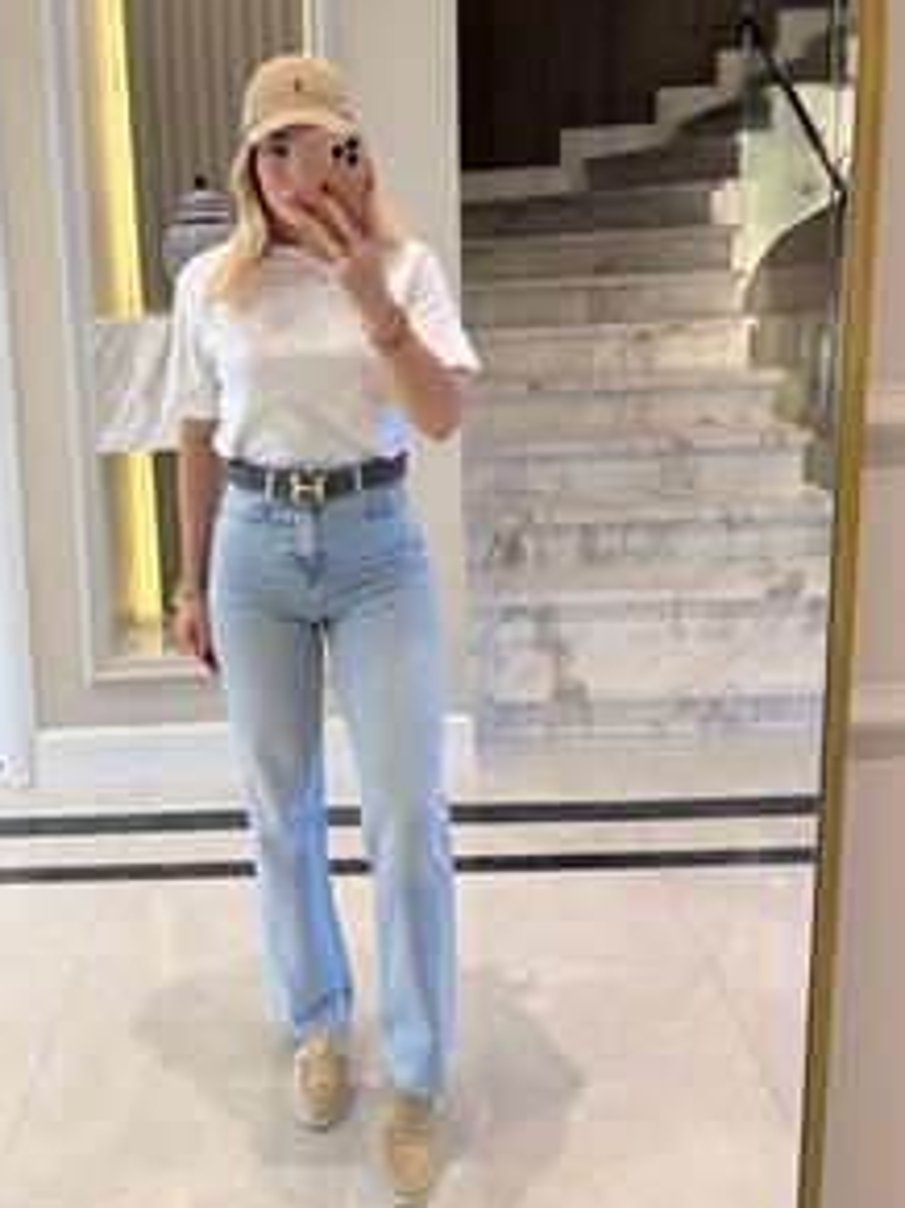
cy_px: 423
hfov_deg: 42.5
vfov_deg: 54.5
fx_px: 1151
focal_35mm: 33
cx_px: 320
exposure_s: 1/113
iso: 200
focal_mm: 6.76
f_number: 1.78
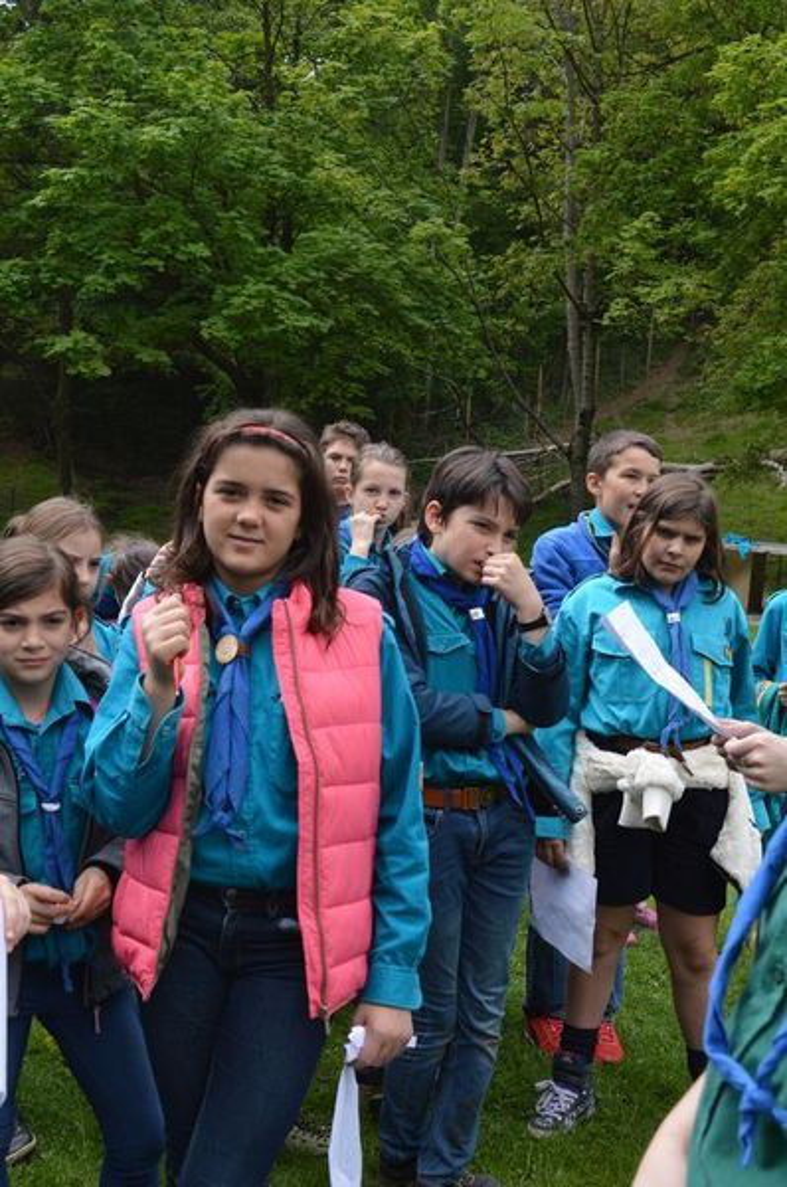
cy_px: 594
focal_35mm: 44
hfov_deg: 30.7
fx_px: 1431
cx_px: 394
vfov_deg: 45.0
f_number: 6.3
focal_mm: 29
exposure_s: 1/160
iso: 100
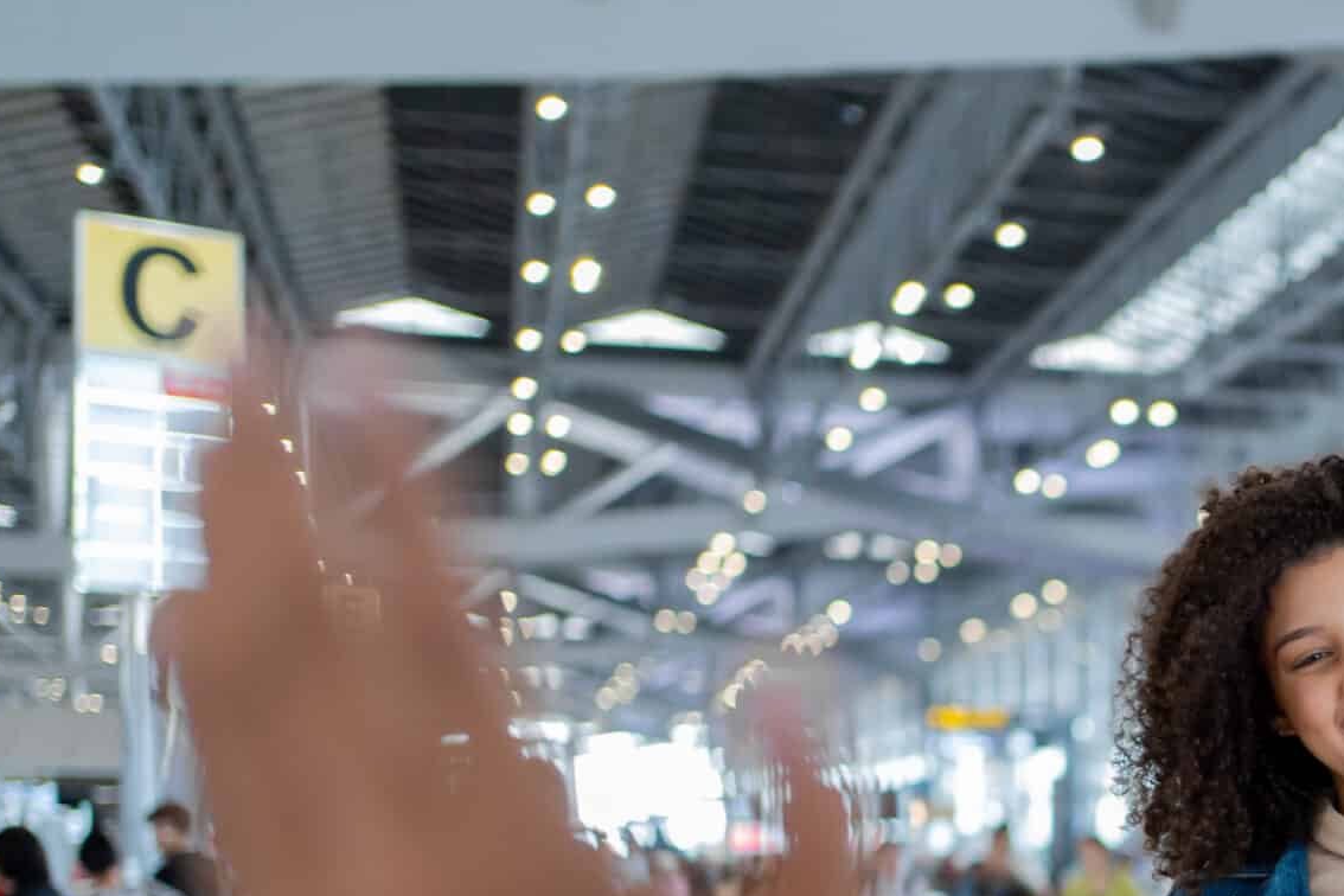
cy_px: 971
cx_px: 1408
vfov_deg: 16.8
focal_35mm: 79
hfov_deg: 24.3
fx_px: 2949
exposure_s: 1/320
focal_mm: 35
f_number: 1.8
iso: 1250
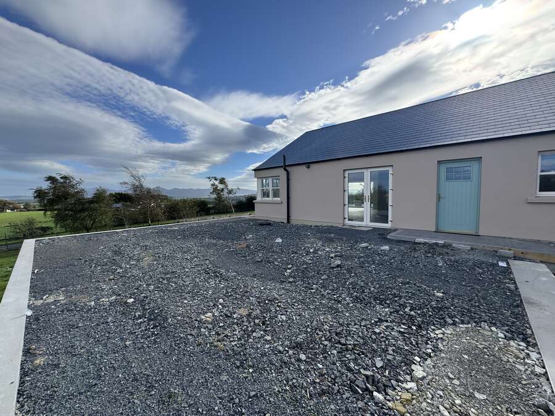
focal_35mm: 14
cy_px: 208
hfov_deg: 102.1
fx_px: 224
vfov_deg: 85.7
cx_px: 278
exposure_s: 1/1506
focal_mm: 2.22
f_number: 2.2
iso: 50
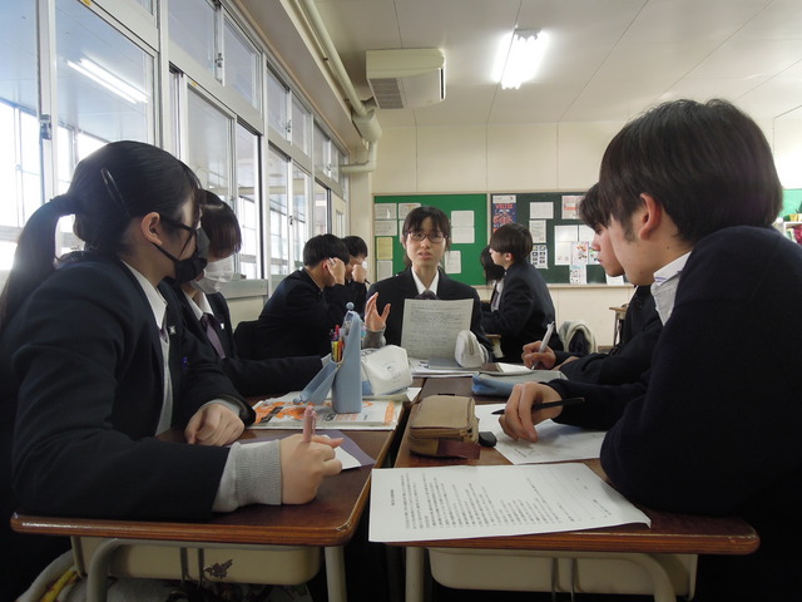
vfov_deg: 56.8
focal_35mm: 24
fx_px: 556
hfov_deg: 71.6
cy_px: 301
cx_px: 401
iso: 160
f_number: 2.8
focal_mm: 4.3
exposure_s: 1/50
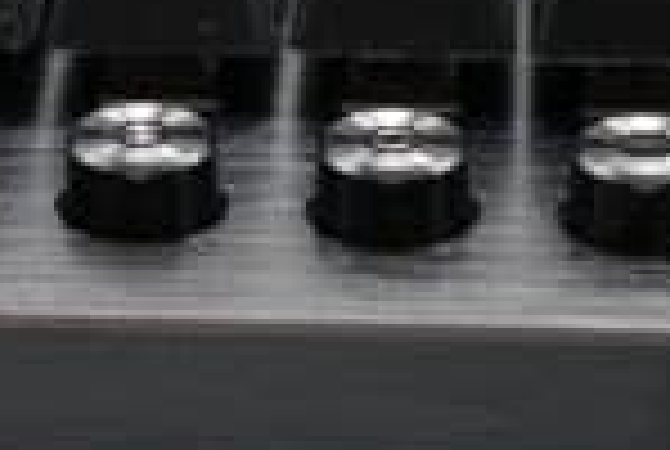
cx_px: 175
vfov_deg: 5.0
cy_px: 230
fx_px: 5110
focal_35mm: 274
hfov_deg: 7.5
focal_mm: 105
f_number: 10
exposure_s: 1/125
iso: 5000
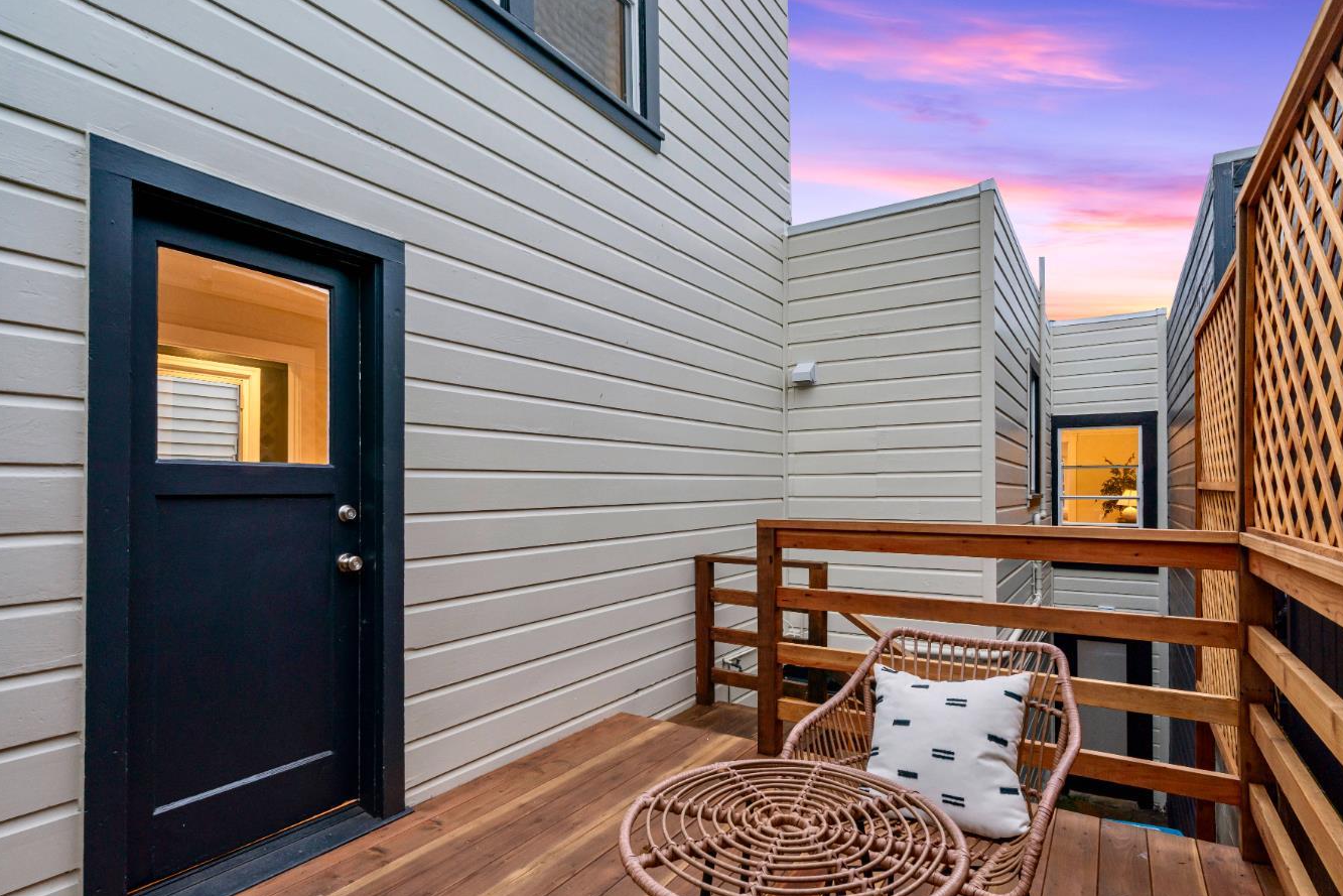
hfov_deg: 89.9
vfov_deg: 67.3
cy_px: 486
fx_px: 672
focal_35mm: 18
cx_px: 701
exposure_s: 1/15
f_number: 16
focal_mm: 16
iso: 320
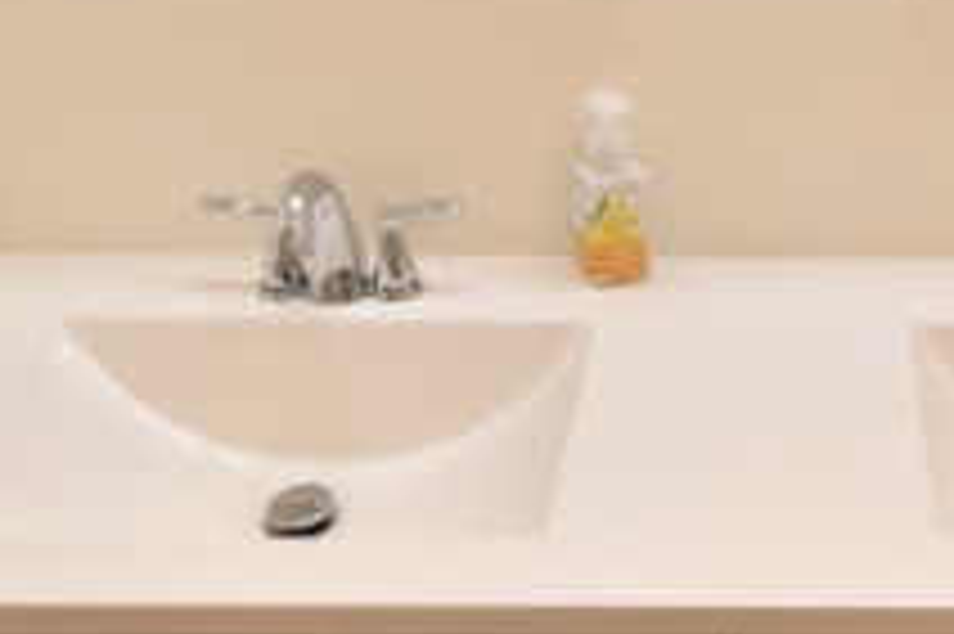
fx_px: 1350
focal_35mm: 51
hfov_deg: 36.9
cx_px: 819
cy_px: 76
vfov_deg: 25.7
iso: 800
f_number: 3.5
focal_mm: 10
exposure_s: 1/250
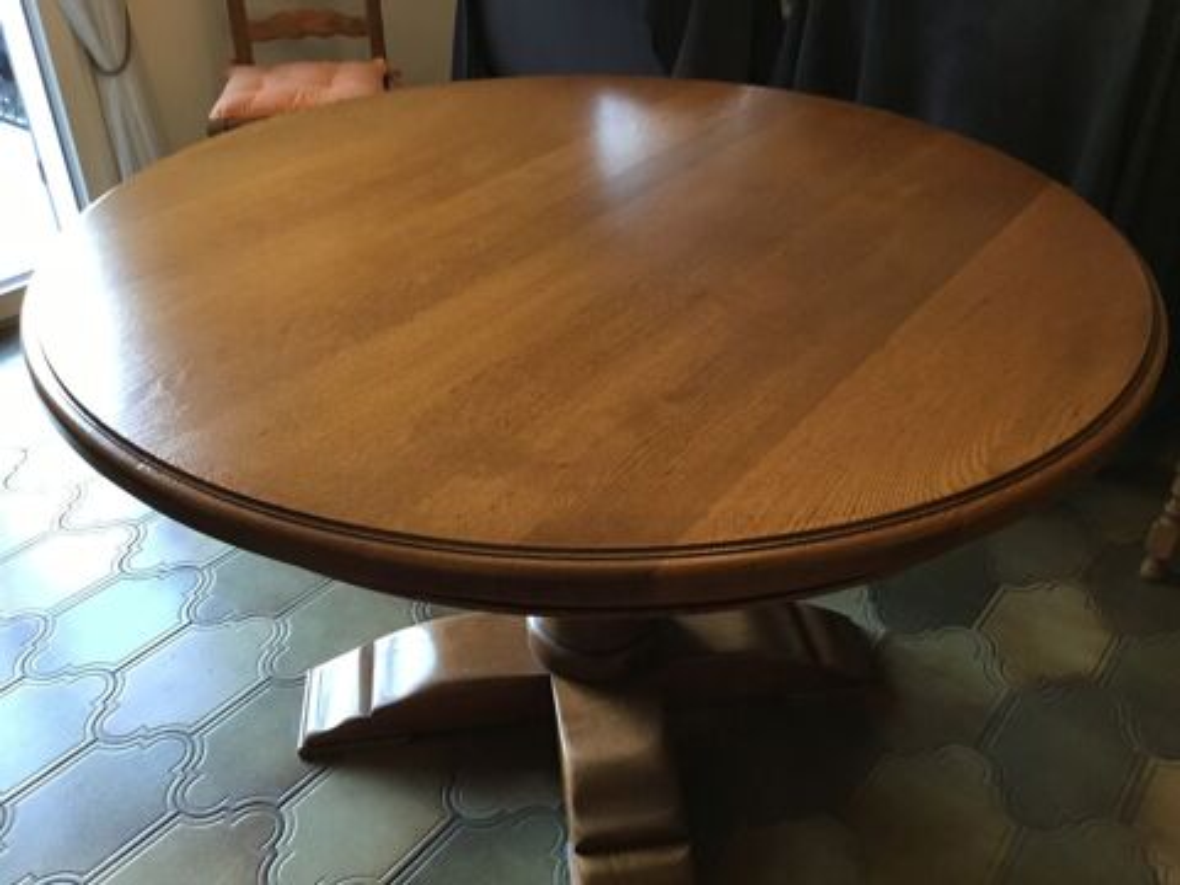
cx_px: 590
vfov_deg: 45.4
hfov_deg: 58.4
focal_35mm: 31
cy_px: 442
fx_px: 1057
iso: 125
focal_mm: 3.3
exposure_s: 1/30
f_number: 2.4
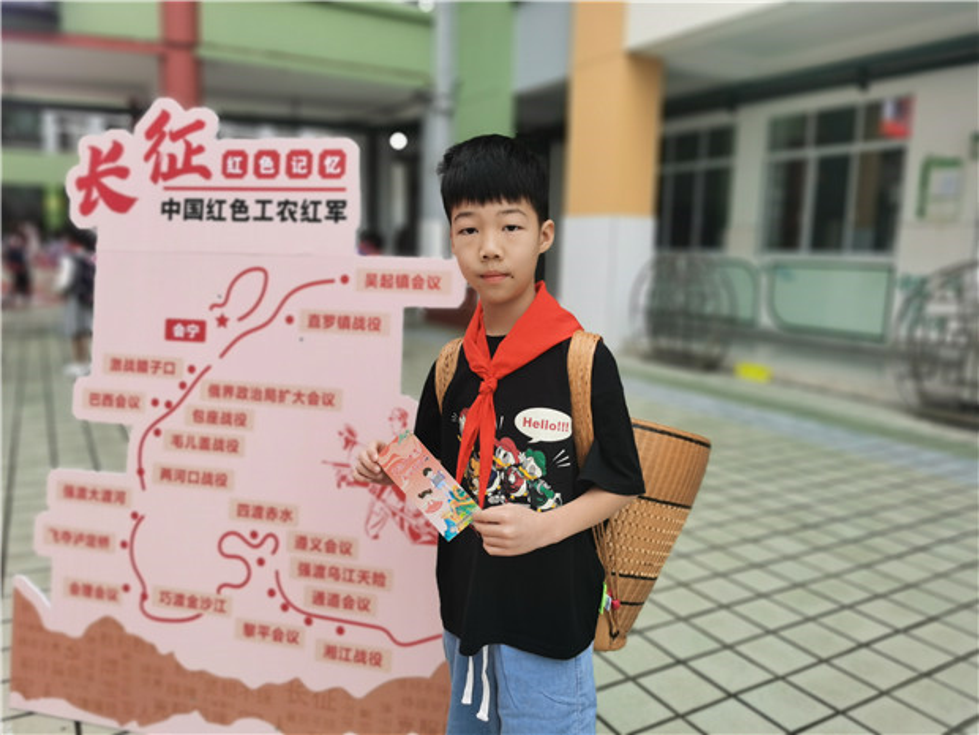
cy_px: 368
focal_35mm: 27
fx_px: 764
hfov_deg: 65.3
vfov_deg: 51.4
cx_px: 490
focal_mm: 5.56
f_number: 1.6
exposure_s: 1/354
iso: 50
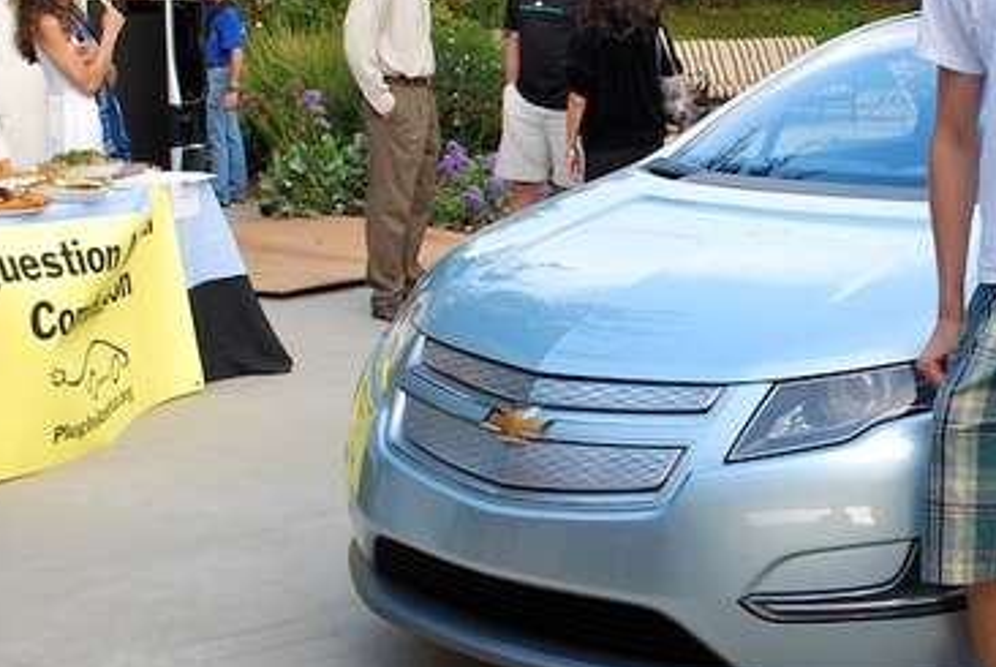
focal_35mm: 63
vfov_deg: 21.6
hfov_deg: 31.1
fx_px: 1745
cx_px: 784
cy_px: 291
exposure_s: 1/125
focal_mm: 20
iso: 180
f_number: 5.6
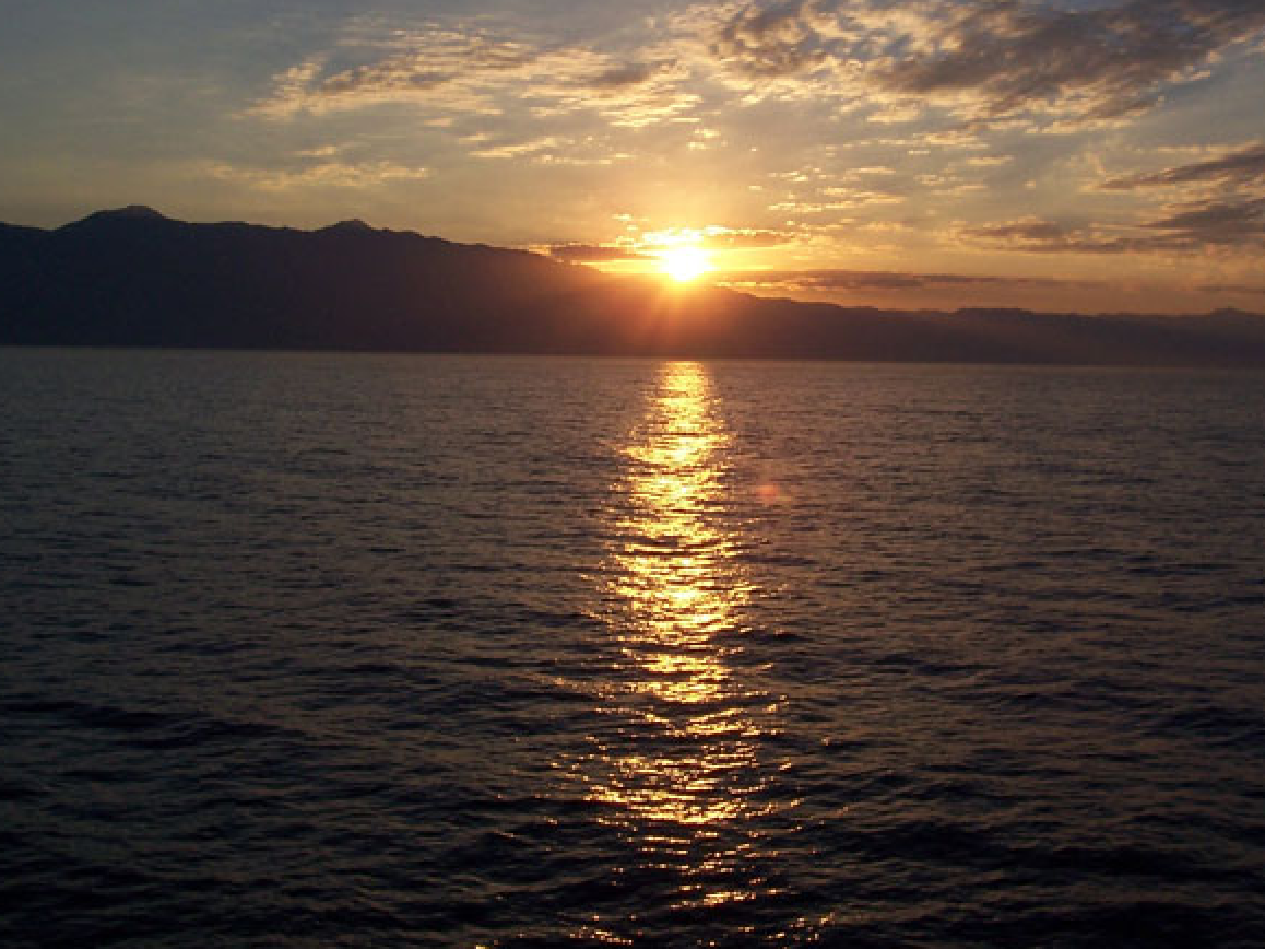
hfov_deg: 40.3
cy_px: 370
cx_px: 738
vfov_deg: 30.8
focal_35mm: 47
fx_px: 1717
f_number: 5.6
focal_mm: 5.6
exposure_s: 1/1000
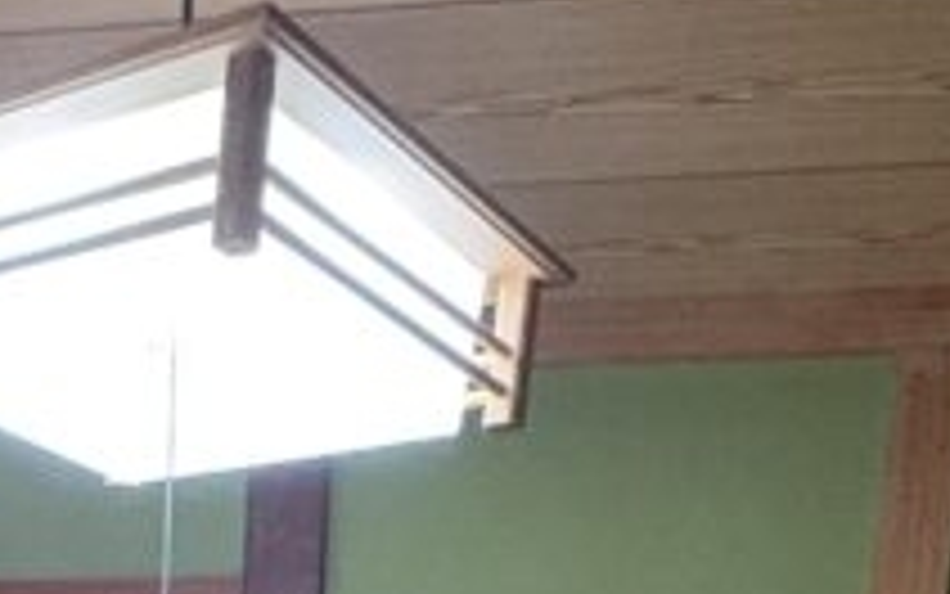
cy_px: 1526
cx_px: 68
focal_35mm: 72
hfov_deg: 27.4
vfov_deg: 12.7
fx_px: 1865
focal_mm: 2.22
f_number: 2.2
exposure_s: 1/60
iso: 640
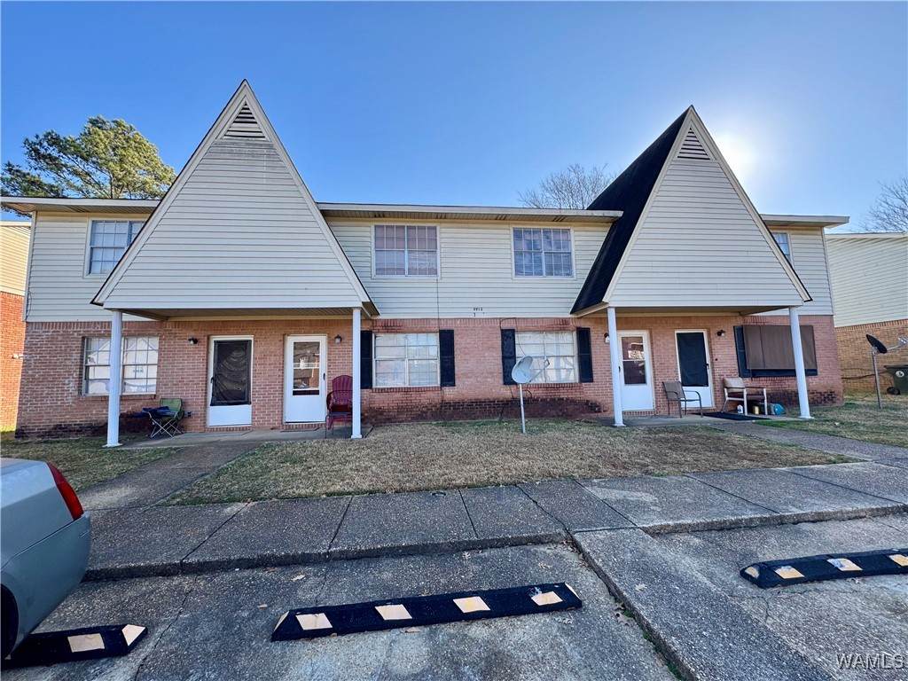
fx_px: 367
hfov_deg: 102.1
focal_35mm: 14
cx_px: 454
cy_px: 340
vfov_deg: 85.7
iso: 40
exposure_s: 1/357
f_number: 2.2
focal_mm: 2.22
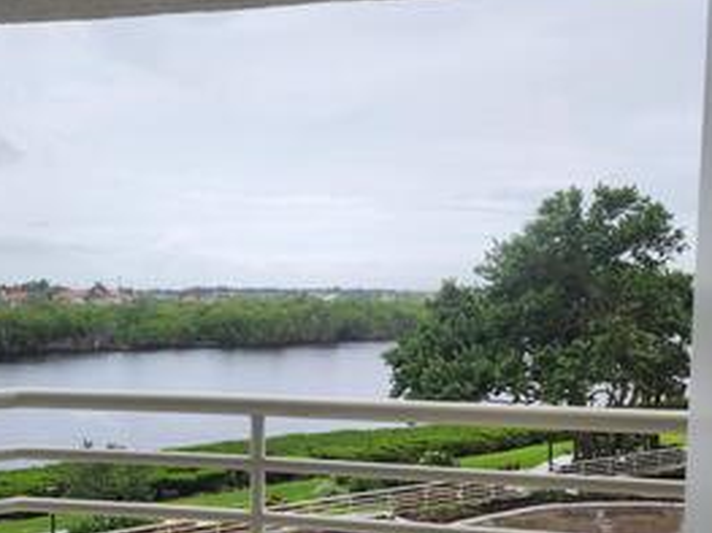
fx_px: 720
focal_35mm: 35
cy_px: 335
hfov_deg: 51.4
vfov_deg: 40.4
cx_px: 222
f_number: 1.8
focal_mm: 6.4
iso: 20
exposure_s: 1/180
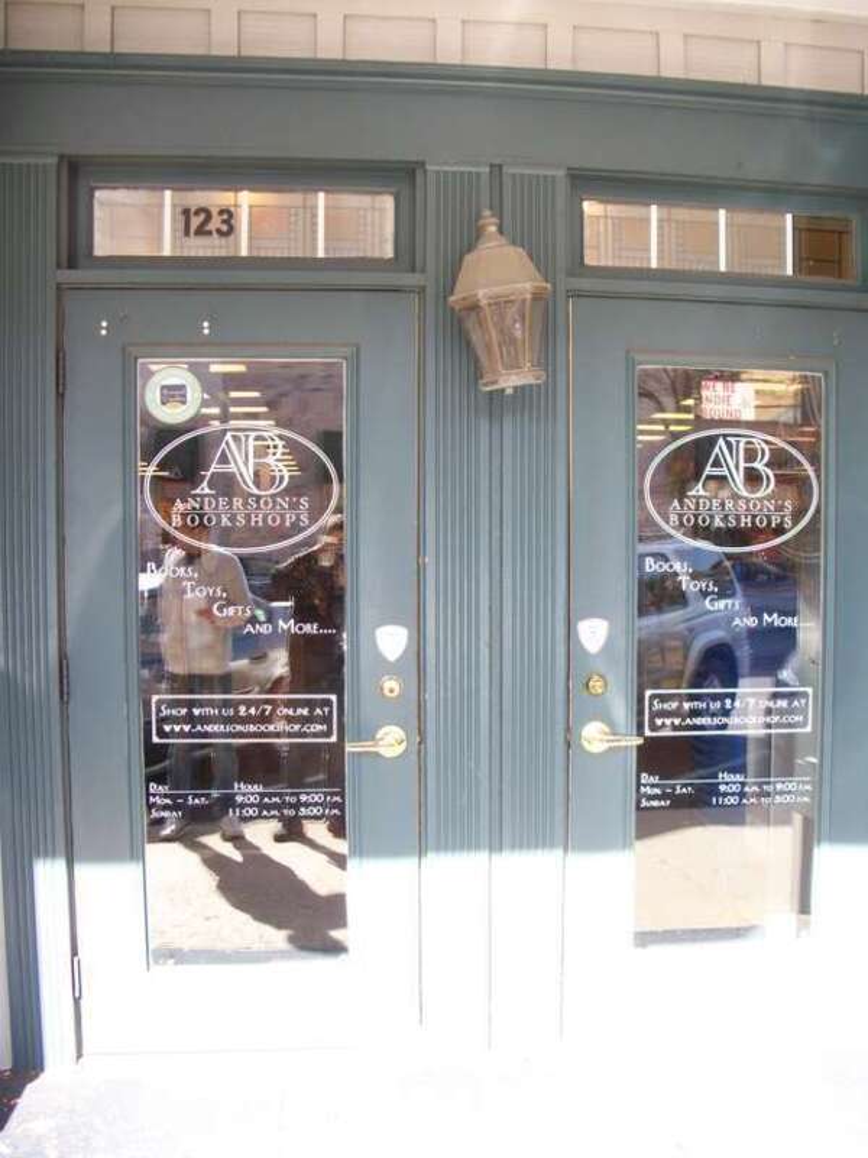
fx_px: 1170
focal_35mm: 35
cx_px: 434
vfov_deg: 52.6
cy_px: 579
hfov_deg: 40.7
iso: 80
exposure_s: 1/80
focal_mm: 6.3
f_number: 3.1
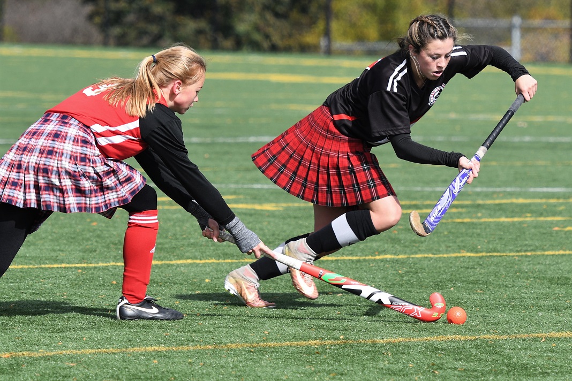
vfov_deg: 6.1
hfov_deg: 9.1
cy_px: 190
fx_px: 3575
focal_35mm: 225
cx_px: 286
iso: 100
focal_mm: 150
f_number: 4
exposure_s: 1/1000
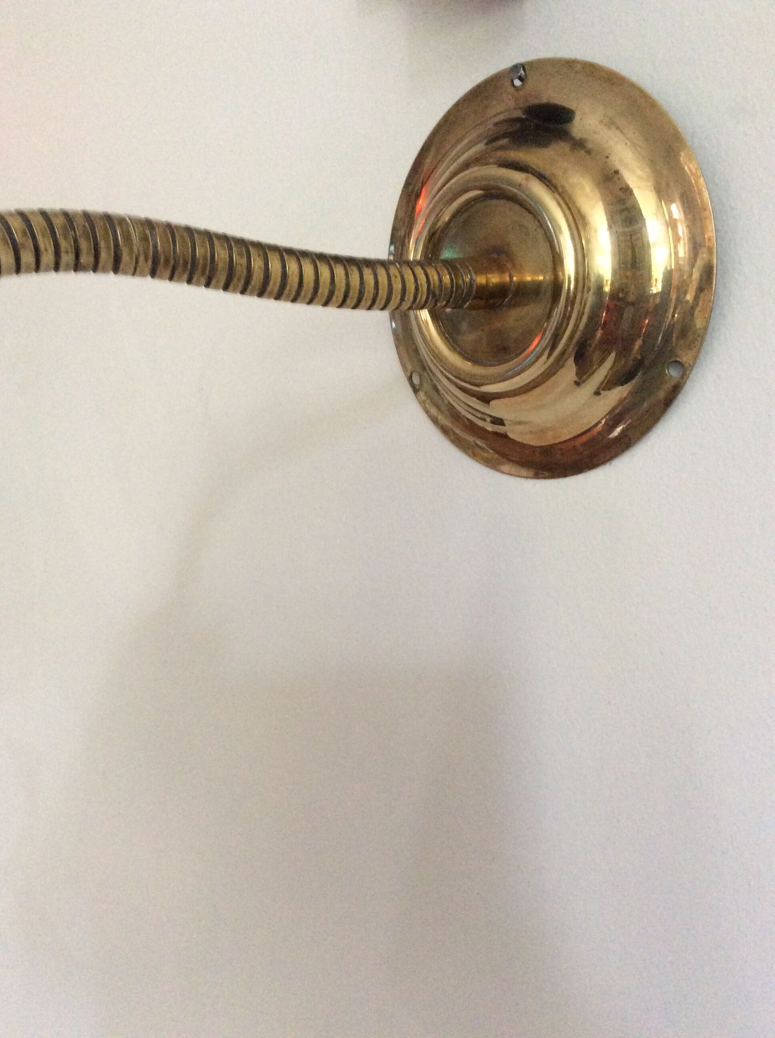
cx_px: 388
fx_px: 958
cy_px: 519
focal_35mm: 32
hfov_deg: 44.1
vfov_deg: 56.9
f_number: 2.4
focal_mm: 3.3
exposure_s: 1/17
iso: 250
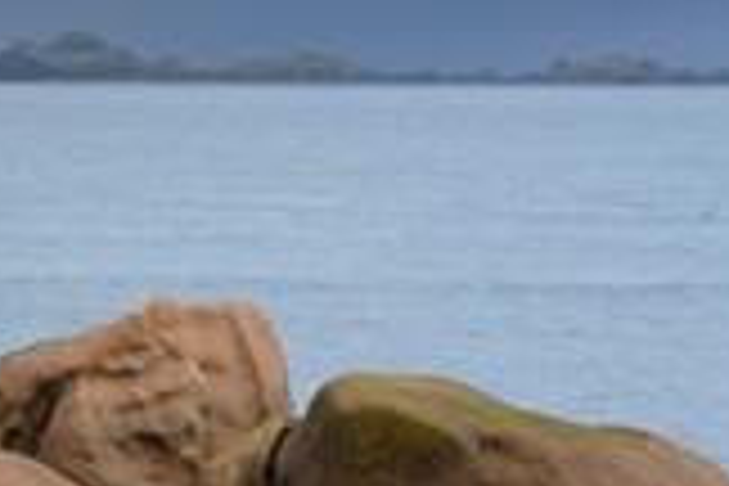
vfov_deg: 3.8
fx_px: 7370
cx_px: -135
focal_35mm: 364
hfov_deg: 5.6
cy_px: 302
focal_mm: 140
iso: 400
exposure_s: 1/320
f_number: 14
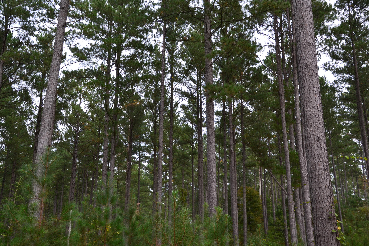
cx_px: 184
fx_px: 354
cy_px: 123
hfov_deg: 55.1
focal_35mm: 34
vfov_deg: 38.4
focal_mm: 23
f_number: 9
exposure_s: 1/160
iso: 400
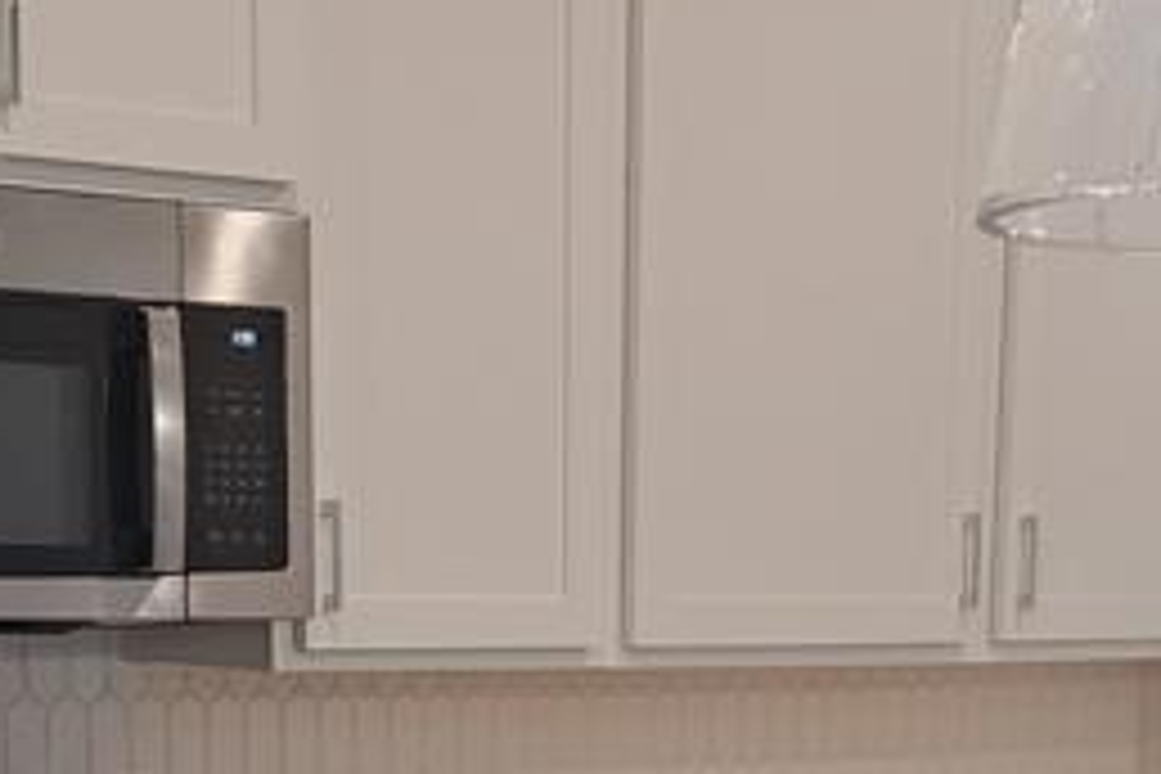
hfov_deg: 20.6
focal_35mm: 99
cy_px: 1242
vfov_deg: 12.9
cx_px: 693
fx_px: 3193
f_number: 1.8
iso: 64
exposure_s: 1/60
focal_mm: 5.23
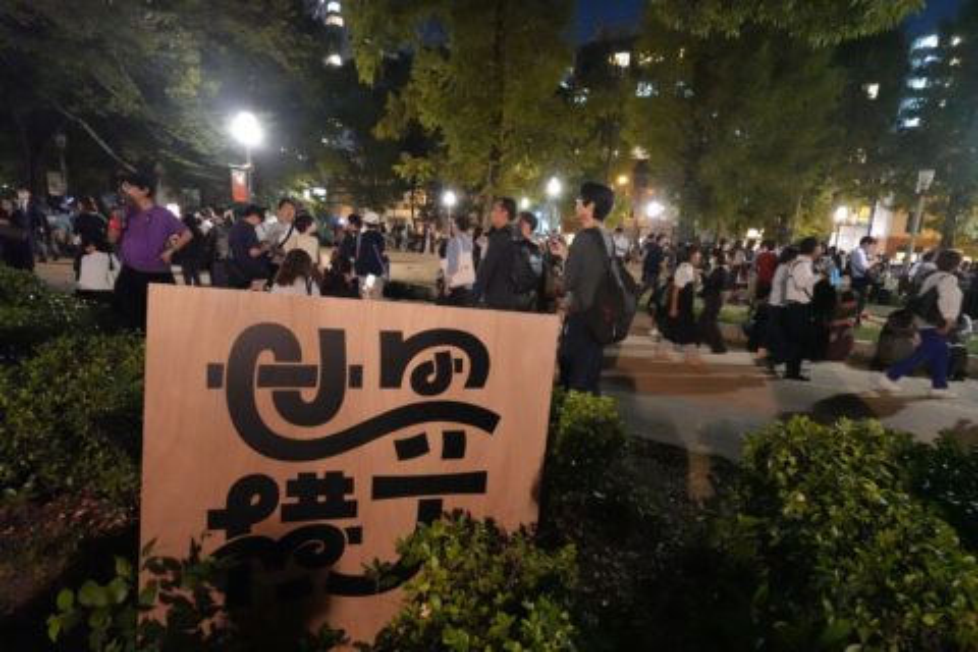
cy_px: 326
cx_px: 489
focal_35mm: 18
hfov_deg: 90.0
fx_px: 489
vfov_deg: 67.4
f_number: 1.8
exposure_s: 1/30
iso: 5000
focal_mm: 6.9
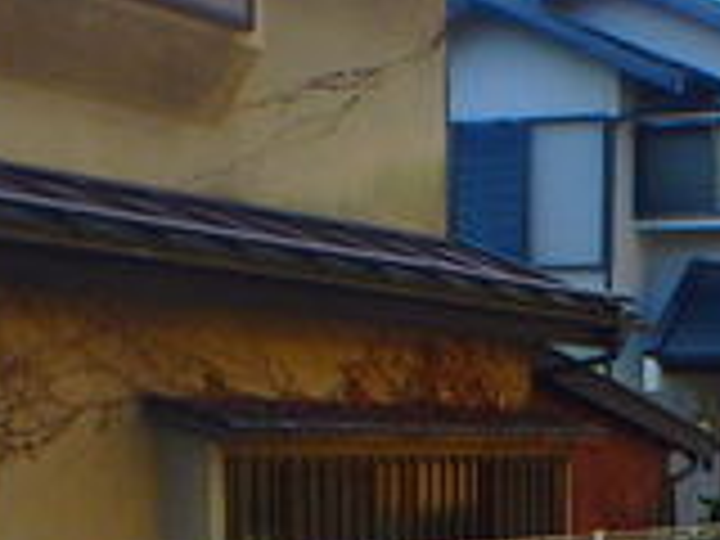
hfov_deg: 21.0
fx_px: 1747
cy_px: 680
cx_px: 950
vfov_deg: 16.7
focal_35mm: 84
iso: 125
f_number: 3.5
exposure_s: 1/800
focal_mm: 3.7
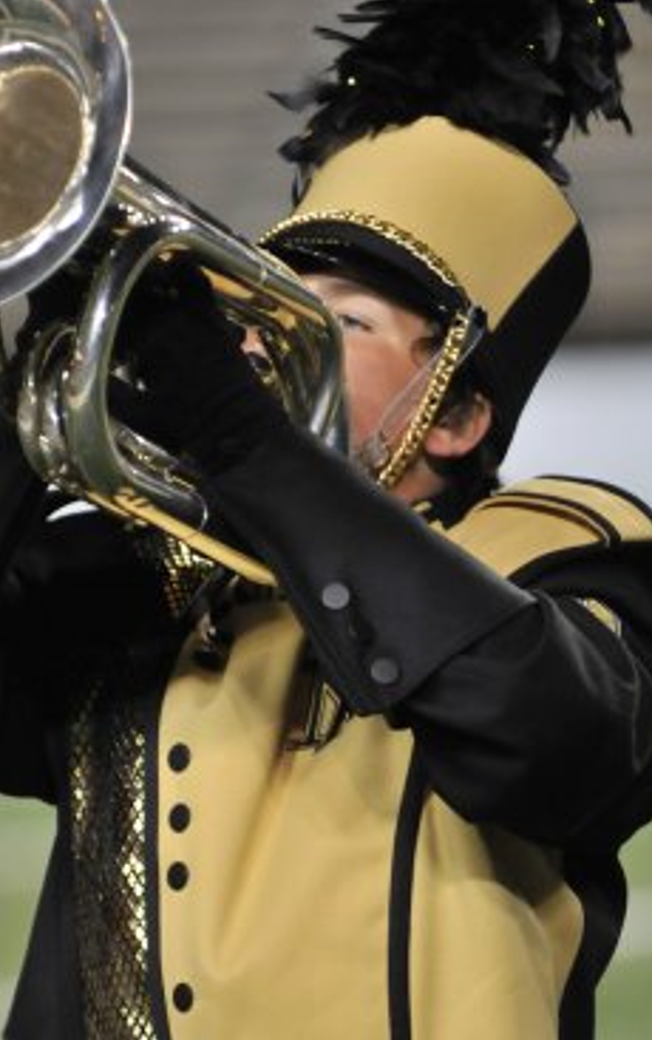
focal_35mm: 499
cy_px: 757
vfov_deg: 4.2
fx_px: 14159
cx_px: 245
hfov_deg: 2.6
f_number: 2.8
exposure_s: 1/250
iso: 800
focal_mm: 200
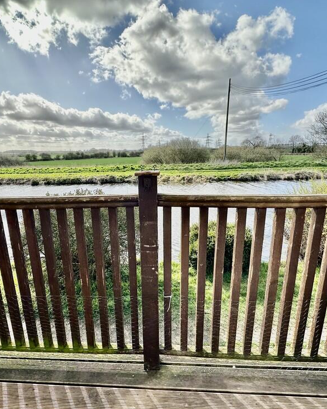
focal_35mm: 19
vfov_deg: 83.2
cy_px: 212
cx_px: 144
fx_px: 230
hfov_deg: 70.6
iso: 40
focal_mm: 2.22
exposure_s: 1/903
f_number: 2.2
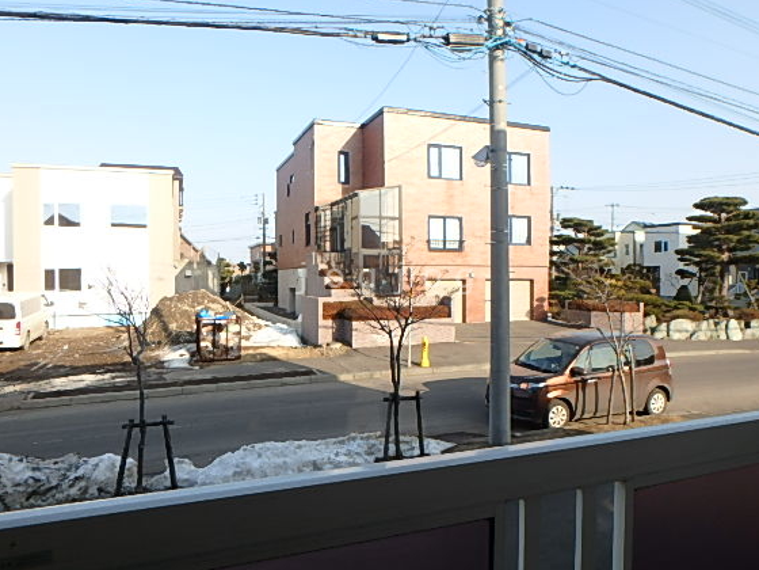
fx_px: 526
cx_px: 388
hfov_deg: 71.6
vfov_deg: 56.8
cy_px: 278
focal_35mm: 24
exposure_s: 1/500
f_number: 3.5
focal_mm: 3.7
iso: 125
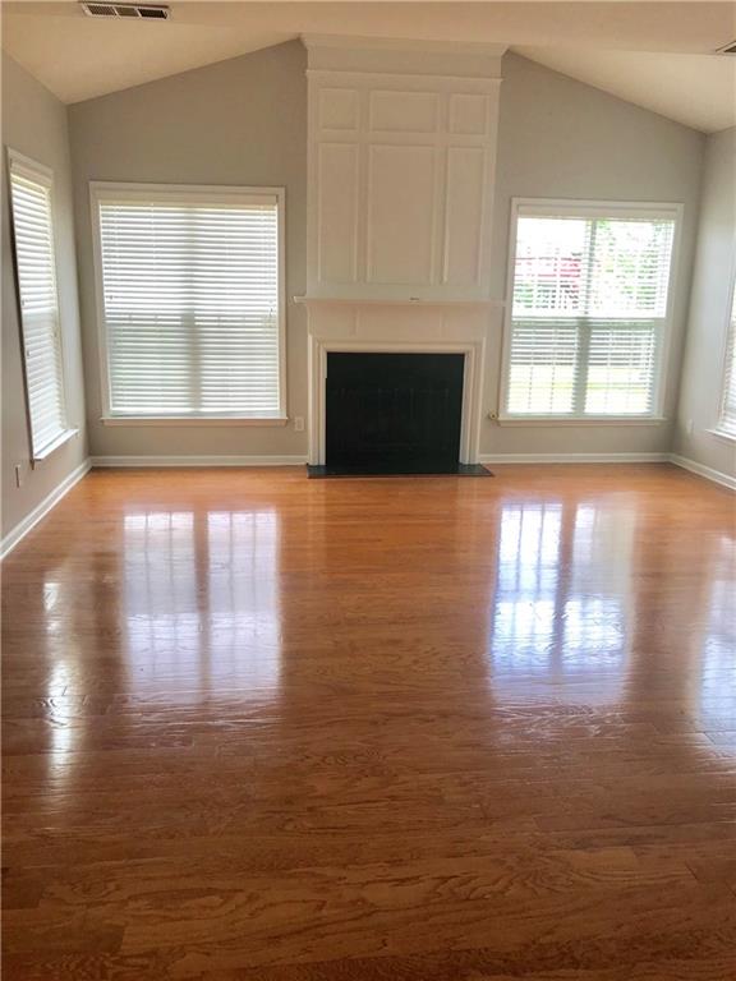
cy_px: 490
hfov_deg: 49.7
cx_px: 368
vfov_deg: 63.4
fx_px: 794
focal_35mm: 28
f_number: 1.8
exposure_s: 1/120
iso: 20
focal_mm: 3.99
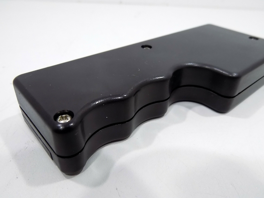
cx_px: 132
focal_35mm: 27
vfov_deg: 51.4
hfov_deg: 65.3
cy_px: 99
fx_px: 206
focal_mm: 4.8
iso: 160
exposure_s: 1/30
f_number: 3.2
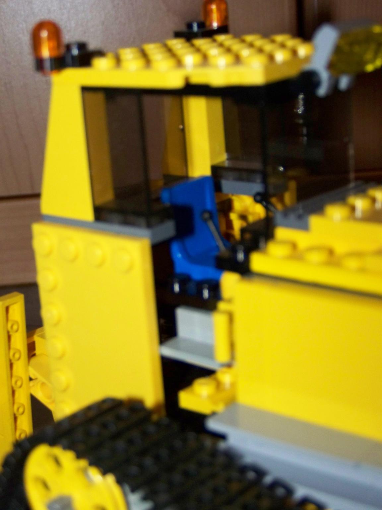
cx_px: 191
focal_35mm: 70
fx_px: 1030
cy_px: 255
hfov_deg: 21.0
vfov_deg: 27.8
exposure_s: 1/40
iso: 200
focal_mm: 11.6
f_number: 3.2
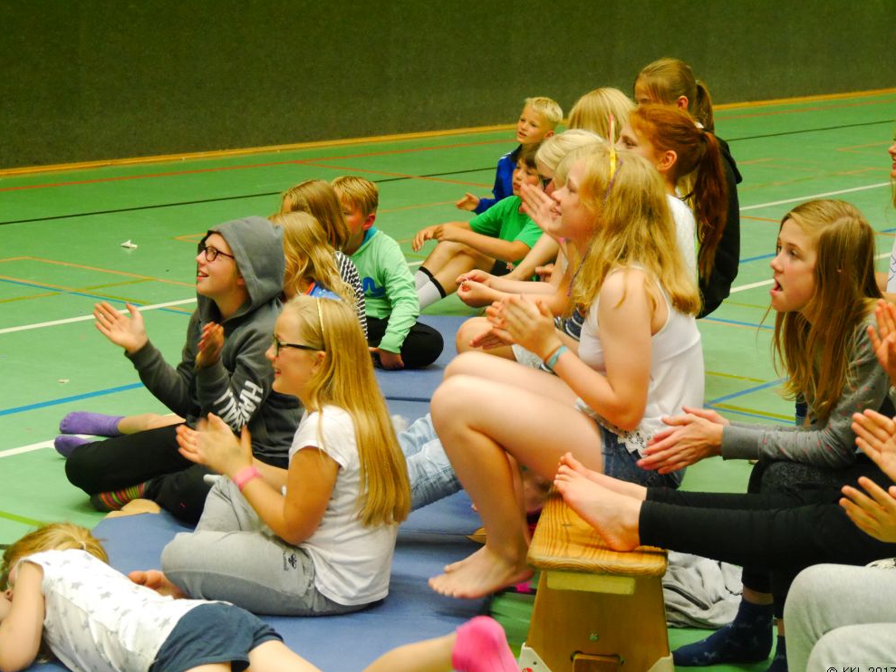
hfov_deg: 21.1
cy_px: 339
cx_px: 444
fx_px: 2408
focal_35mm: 93
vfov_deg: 15.9
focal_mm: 46
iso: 3200
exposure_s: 1/60
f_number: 4.9
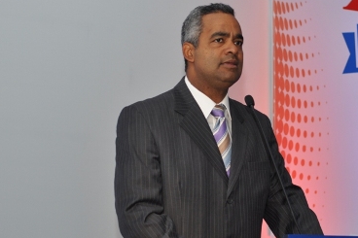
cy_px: 129
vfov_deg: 10.2
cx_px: 233
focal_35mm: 135
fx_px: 1340
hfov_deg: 15.2
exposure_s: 1/60
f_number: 4
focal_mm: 55
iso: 200
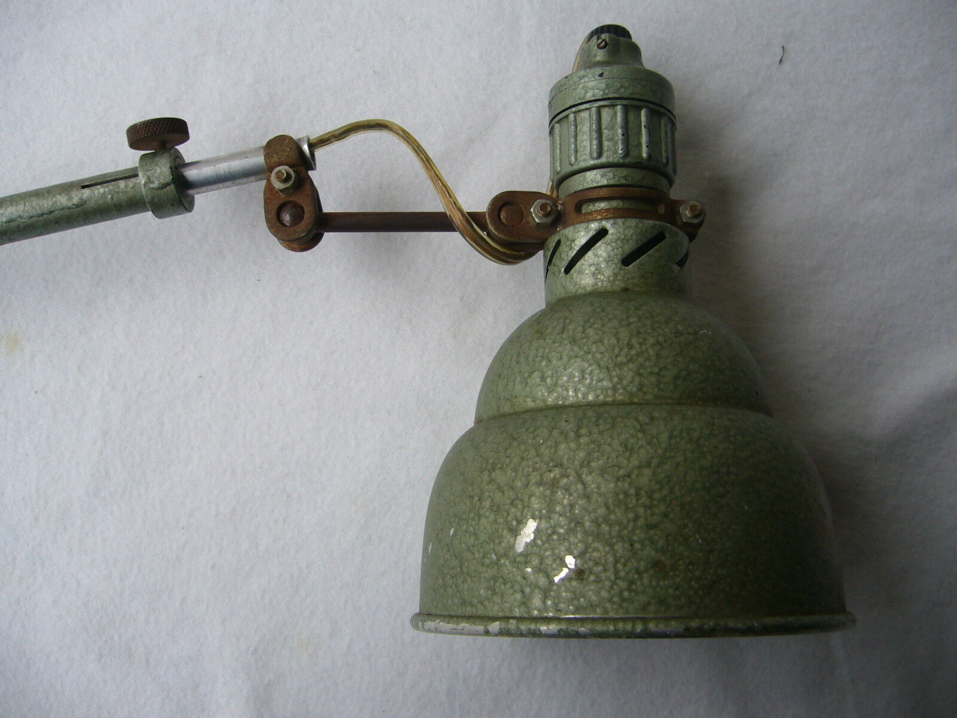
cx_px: 478
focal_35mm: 35
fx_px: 968
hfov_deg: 52.6
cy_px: 359
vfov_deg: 40.7
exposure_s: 1/25
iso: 80
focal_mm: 5.8
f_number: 2.8
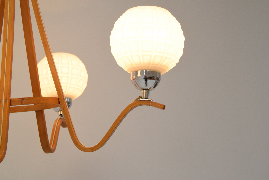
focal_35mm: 46
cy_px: 90
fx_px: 348
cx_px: 134
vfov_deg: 29.0
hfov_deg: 42.3
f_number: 8
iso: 1600
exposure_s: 1/250
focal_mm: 31
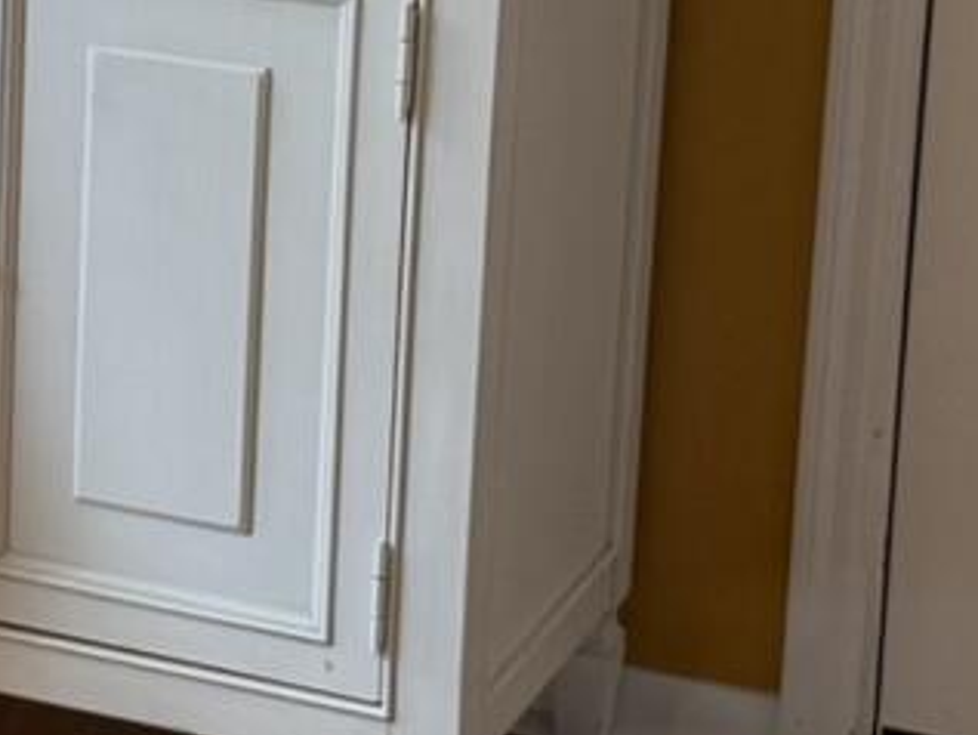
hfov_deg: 12.0
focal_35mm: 155
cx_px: -617
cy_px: -154
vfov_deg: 9.4
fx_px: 4381
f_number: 1.78
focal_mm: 6.76
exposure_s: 1/124
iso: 64
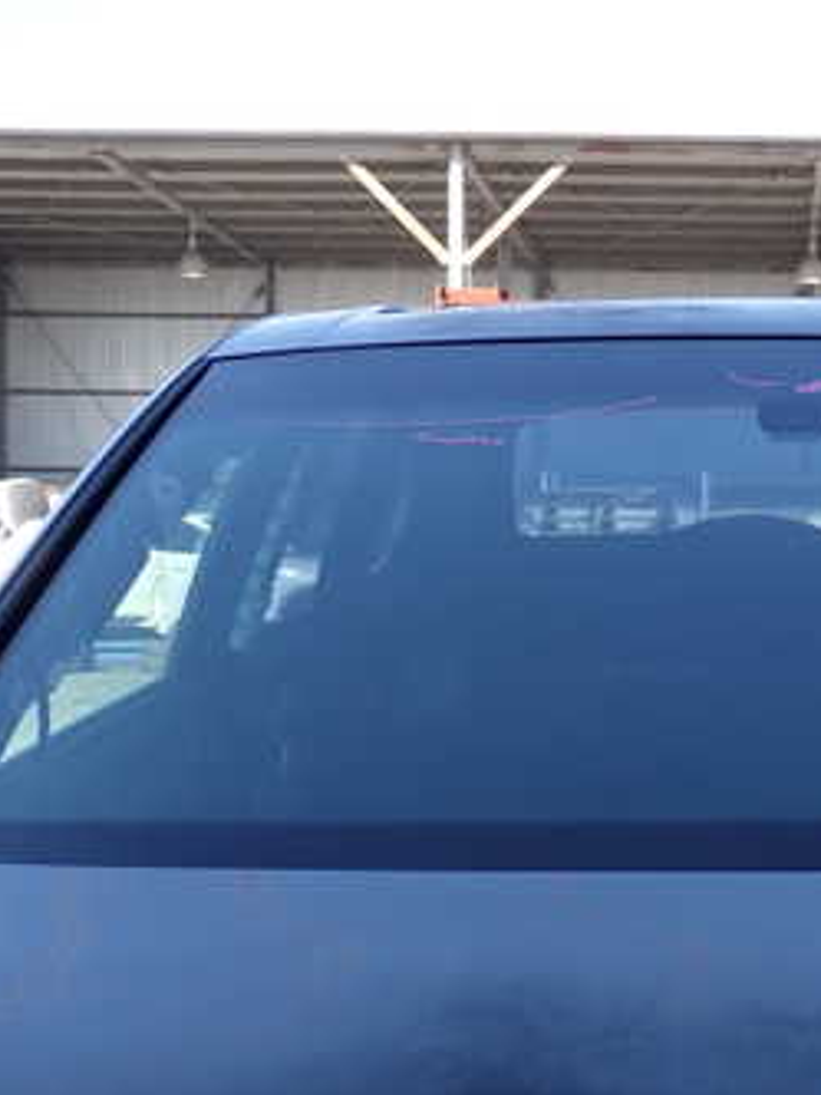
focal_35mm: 65
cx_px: 801
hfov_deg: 21.8
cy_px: 580
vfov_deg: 29.8
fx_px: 2056
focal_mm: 6.37
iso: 100
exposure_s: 1/250
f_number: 3.5
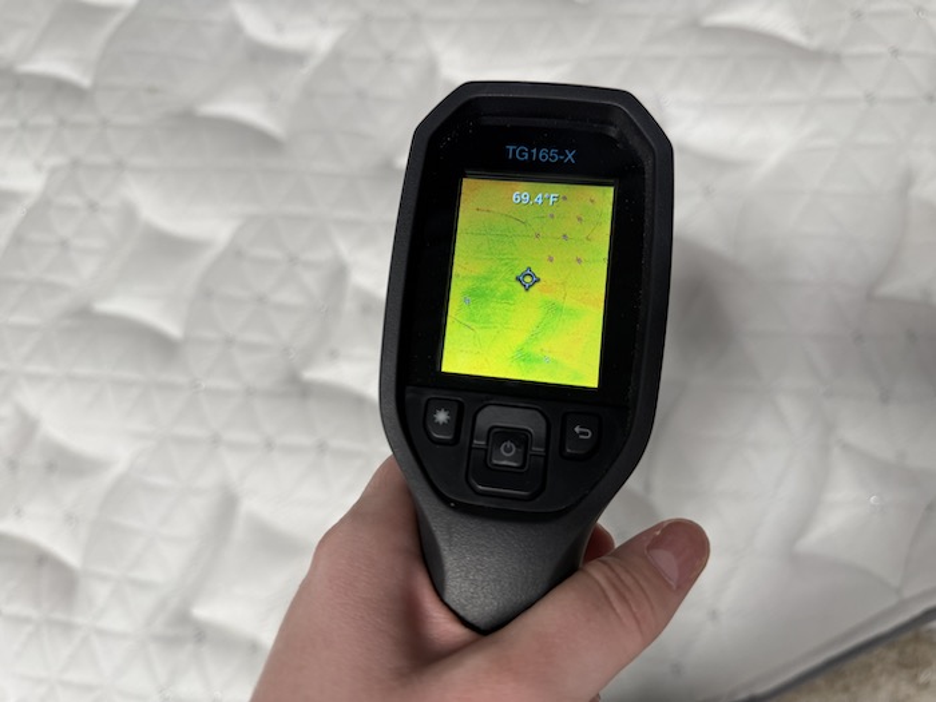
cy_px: 351
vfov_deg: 56.8
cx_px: 468
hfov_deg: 71.6
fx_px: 649
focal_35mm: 24
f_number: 1.78
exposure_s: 1/121
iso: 80
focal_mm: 6.76
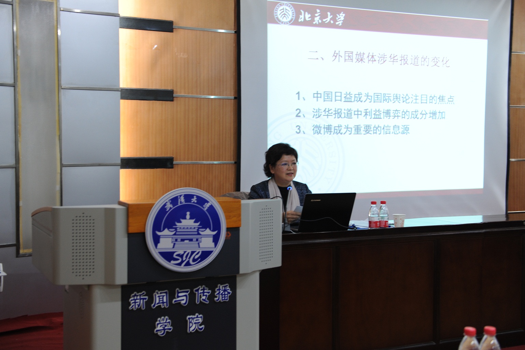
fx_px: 700
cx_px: 262
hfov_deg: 41.1
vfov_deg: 28.1
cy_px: 175
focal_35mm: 48
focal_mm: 48
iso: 1000
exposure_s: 1/30
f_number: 3.5
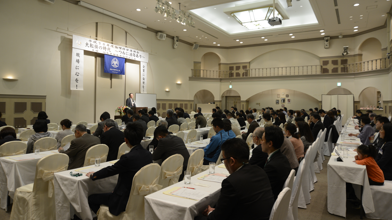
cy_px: 98
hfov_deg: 71.9
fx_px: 270
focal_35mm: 26
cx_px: 196
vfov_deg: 44.3
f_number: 5.6
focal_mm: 24
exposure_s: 1/80
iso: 1000
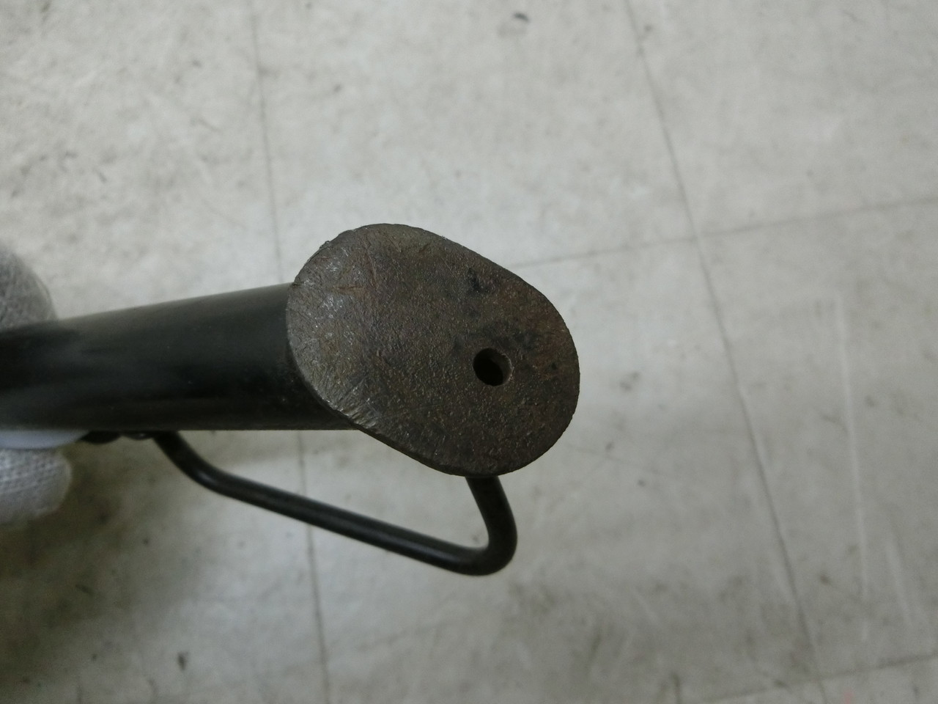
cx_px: 469
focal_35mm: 25
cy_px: 352
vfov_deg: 54.9
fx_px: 677
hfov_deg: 69.4
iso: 400
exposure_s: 1/125
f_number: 3.5
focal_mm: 4.5
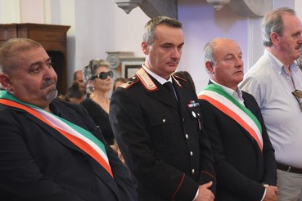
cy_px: 124
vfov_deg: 11.2
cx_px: 190
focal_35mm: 122
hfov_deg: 16.8
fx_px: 1023
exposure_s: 1/30
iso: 3200
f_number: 6.3
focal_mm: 60
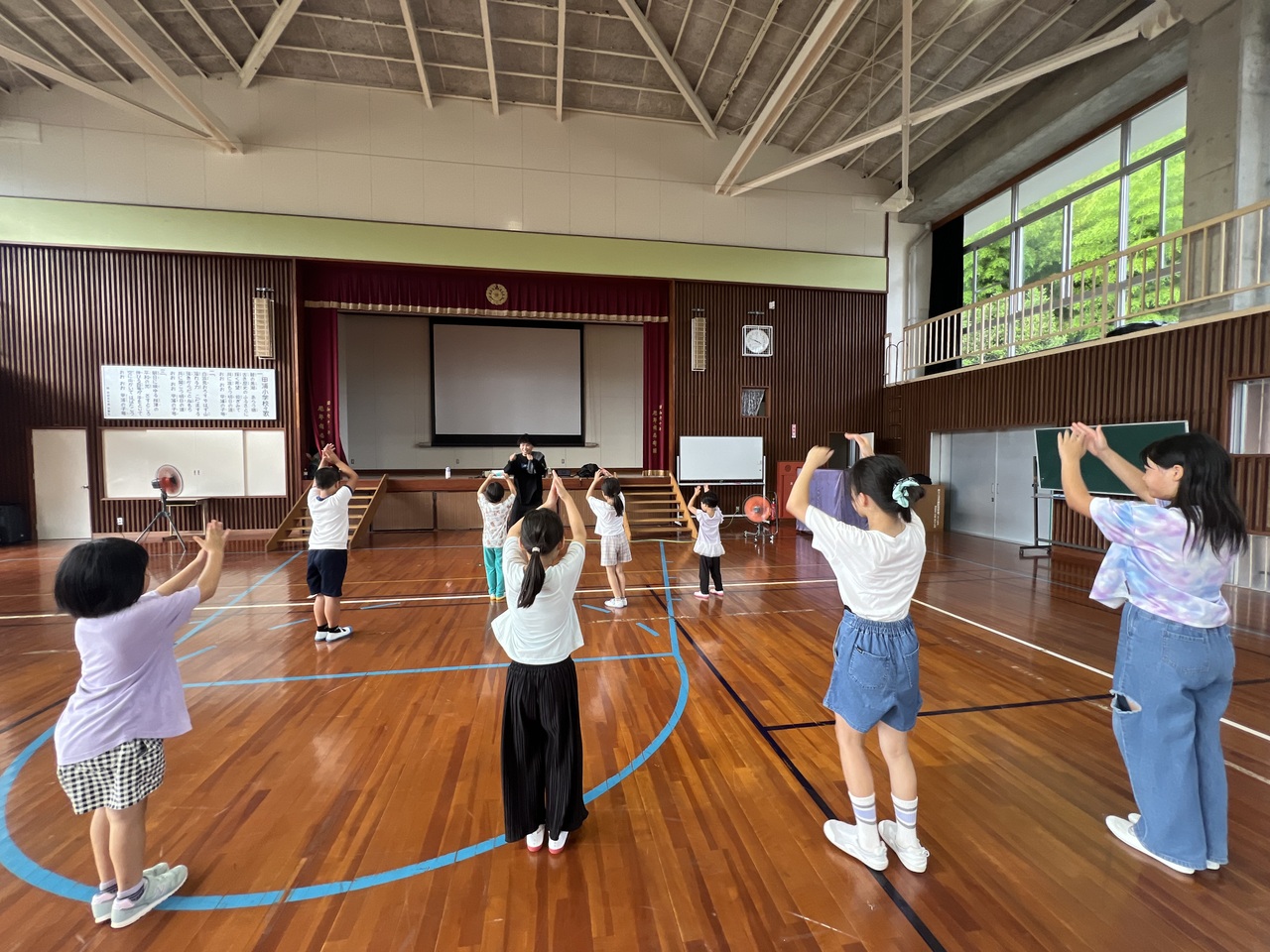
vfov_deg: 89.9
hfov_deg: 106.2
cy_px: 476
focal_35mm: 13
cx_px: 635
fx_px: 477
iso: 125
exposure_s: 1/120
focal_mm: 1.57
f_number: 1.8
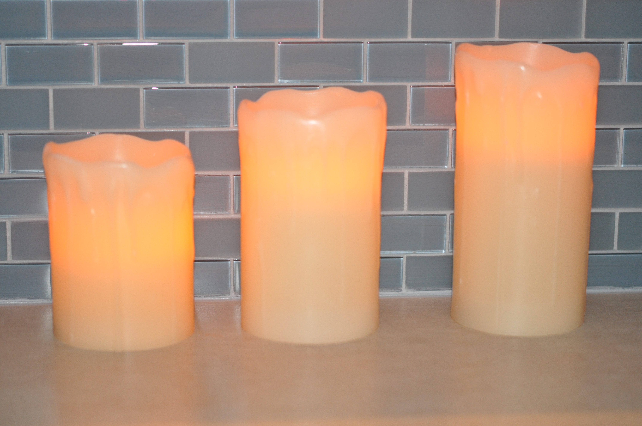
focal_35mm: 90
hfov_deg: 22.6
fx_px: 1603
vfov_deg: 15.2
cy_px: 213
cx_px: 321
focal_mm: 60
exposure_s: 1/60
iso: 800
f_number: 2.8
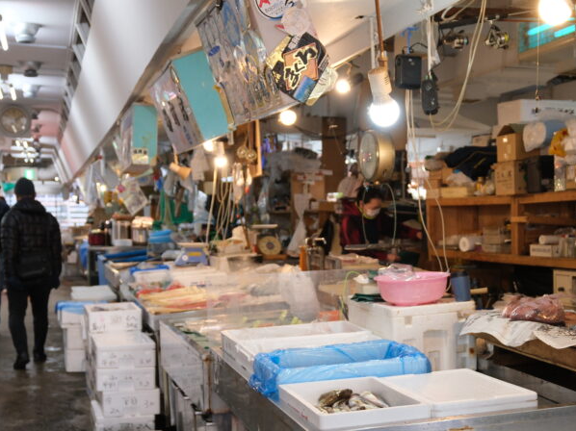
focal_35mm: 56
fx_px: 931
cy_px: 305
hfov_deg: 34.3
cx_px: 335
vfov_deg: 25.9
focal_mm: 22.7
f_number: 3.3
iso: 800
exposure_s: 1/100
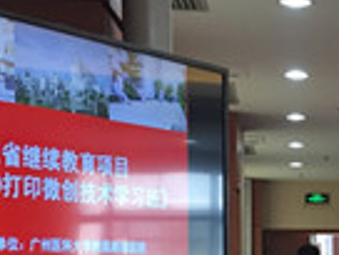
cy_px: 289
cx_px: 482
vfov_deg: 12.7
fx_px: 1116
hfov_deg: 16.1
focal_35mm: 114
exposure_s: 1/33
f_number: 2.2
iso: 64
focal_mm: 4.15
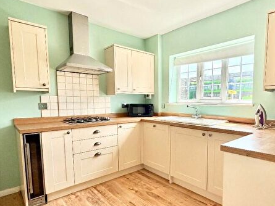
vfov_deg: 60.9
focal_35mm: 22
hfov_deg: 74.8
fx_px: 175
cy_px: 116
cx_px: 175
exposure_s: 1/284
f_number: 2.2
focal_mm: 2.22
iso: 50
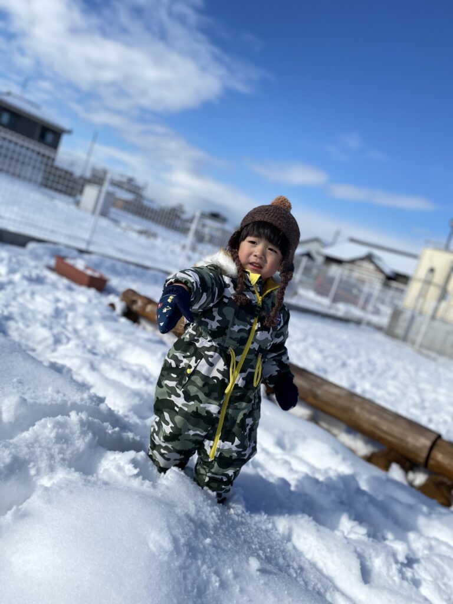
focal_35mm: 26
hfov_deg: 53.1
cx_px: 226
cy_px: 302
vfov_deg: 67.3
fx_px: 454
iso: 32
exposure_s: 1/6410
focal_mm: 4.25
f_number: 1.8
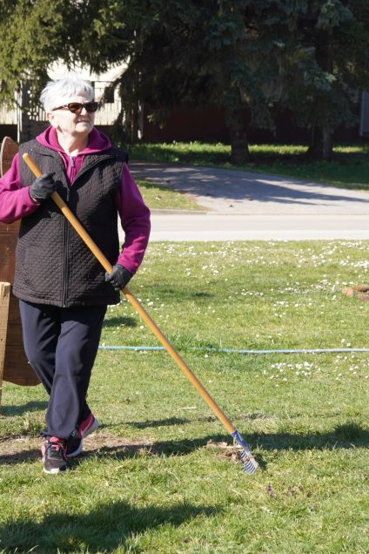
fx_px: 1722
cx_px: 141
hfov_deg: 12.2
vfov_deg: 18.2
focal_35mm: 112
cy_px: 228
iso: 100
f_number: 5.6
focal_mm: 48
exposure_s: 1/200
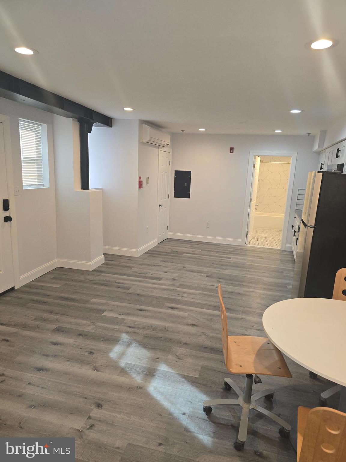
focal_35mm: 23
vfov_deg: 73.9
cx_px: 173
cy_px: 231
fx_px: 307
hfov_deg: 58.9
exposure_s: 1/60
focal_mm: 6.3
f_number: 1.7
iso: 100
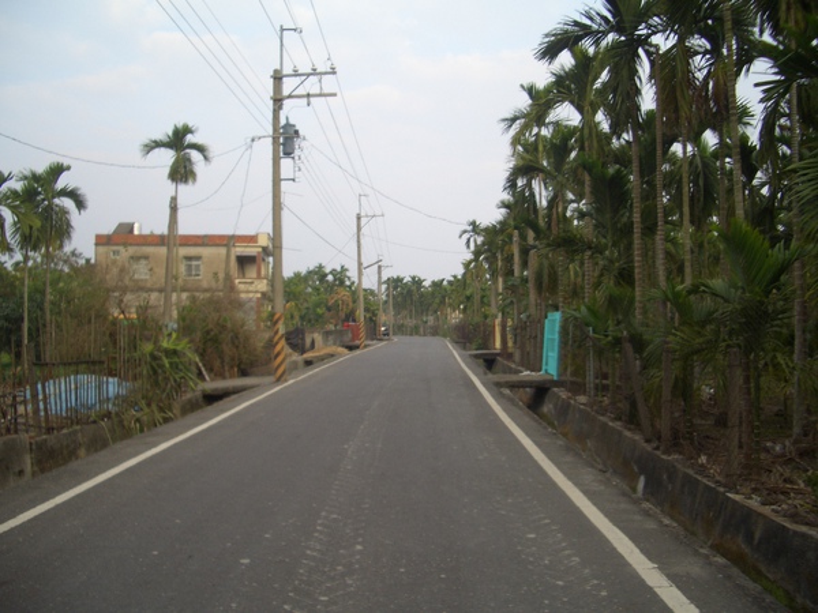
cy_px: 306
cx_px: 409
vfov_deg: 40.7
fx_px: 827
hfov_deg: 52.6
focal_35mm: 35
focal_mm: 5.8
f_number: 2.6
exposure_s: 1/250
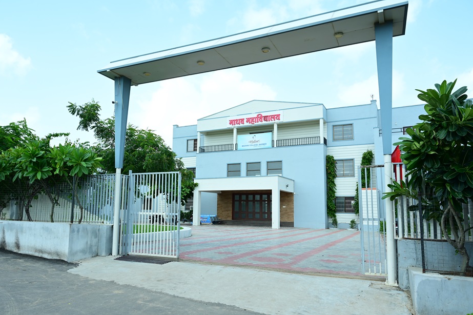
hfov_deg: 69.3
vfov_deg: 49.5
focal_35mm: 26
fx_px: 341
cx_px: 219
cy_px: 165
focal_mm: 24
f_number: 9
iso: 160
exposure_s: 1/125
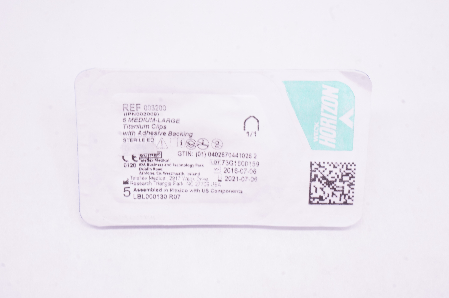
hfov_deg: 36.9
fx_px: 673
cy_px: 149
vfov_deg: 25.0
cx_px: 224
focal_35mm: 54
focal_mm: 36
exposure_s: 1/15
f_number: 18
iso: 800
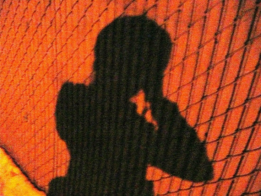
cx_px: 130
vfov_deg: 40.7
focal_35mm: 35
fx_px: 264
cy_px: 98
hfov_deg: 52.6
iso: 800
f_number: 2.8
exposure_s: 1/8
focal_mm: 7.4
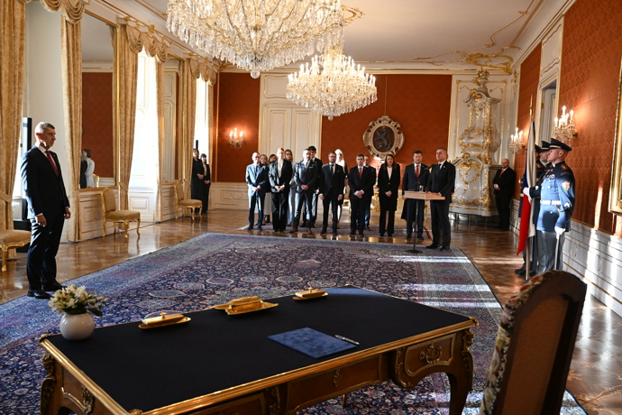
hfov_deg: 58.7
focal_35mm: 32
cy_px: 208
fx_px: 553
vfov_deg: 41.1
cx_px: 311
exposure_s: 1/500
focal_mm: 32
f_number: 5.6
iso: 3200
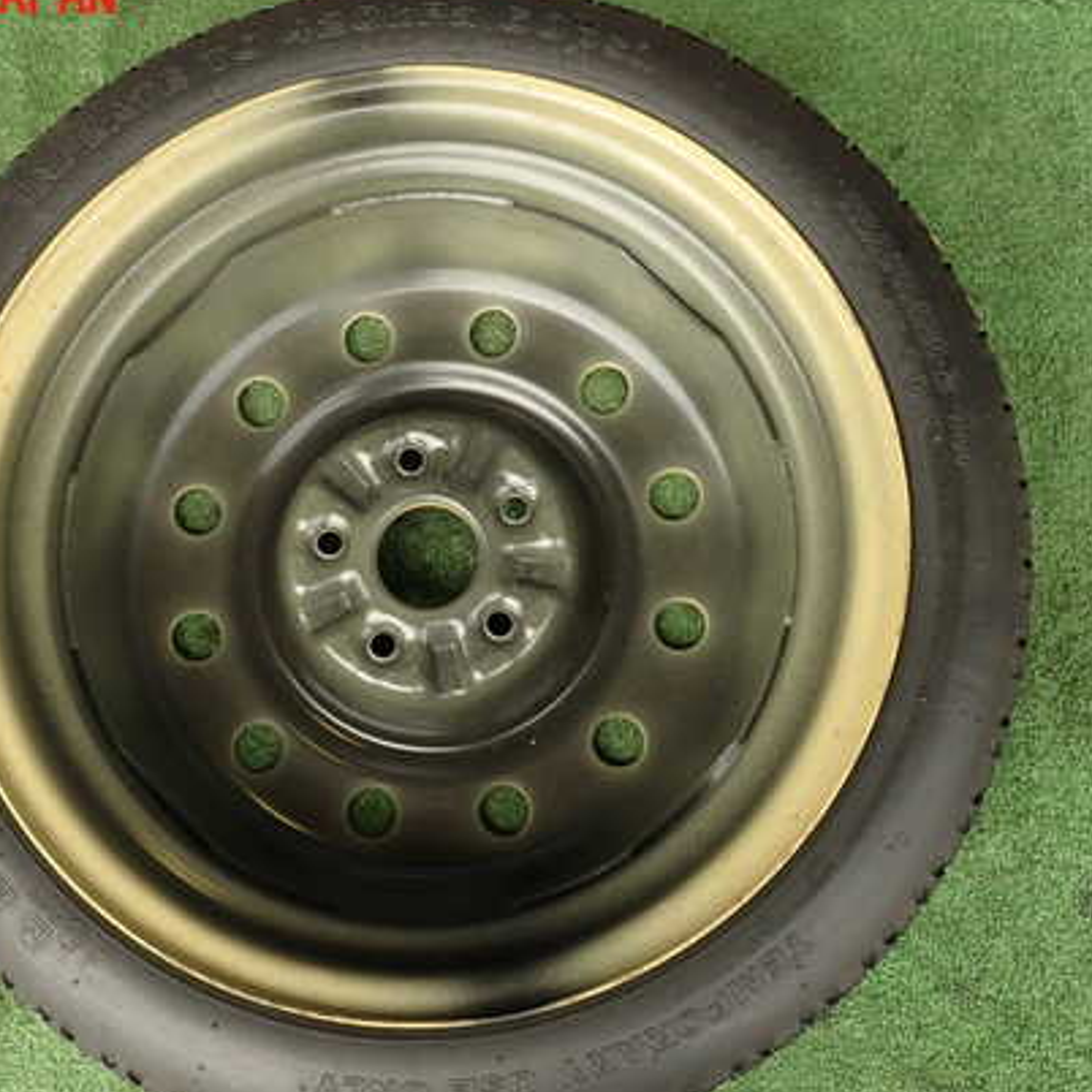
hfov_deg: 49.4
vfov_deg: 49.7
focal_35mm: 33
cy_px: 573
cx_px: 437
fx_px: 1178
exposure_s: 1/200
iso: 100
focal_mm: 4.5
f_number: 2.8
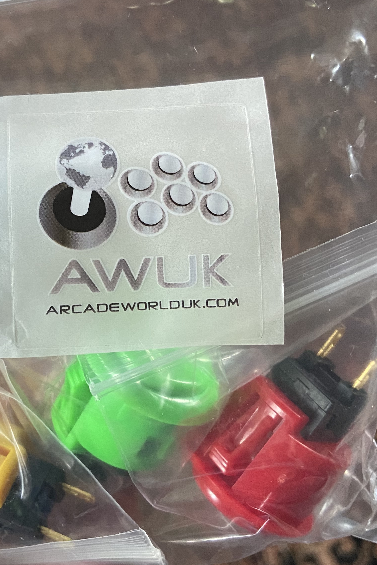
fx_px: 754
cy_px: 258
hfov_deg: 27.6
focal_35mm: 48
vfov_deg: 41.1
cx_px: 81
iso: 500
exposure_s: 1/42
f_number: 1.8
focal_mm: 4.25
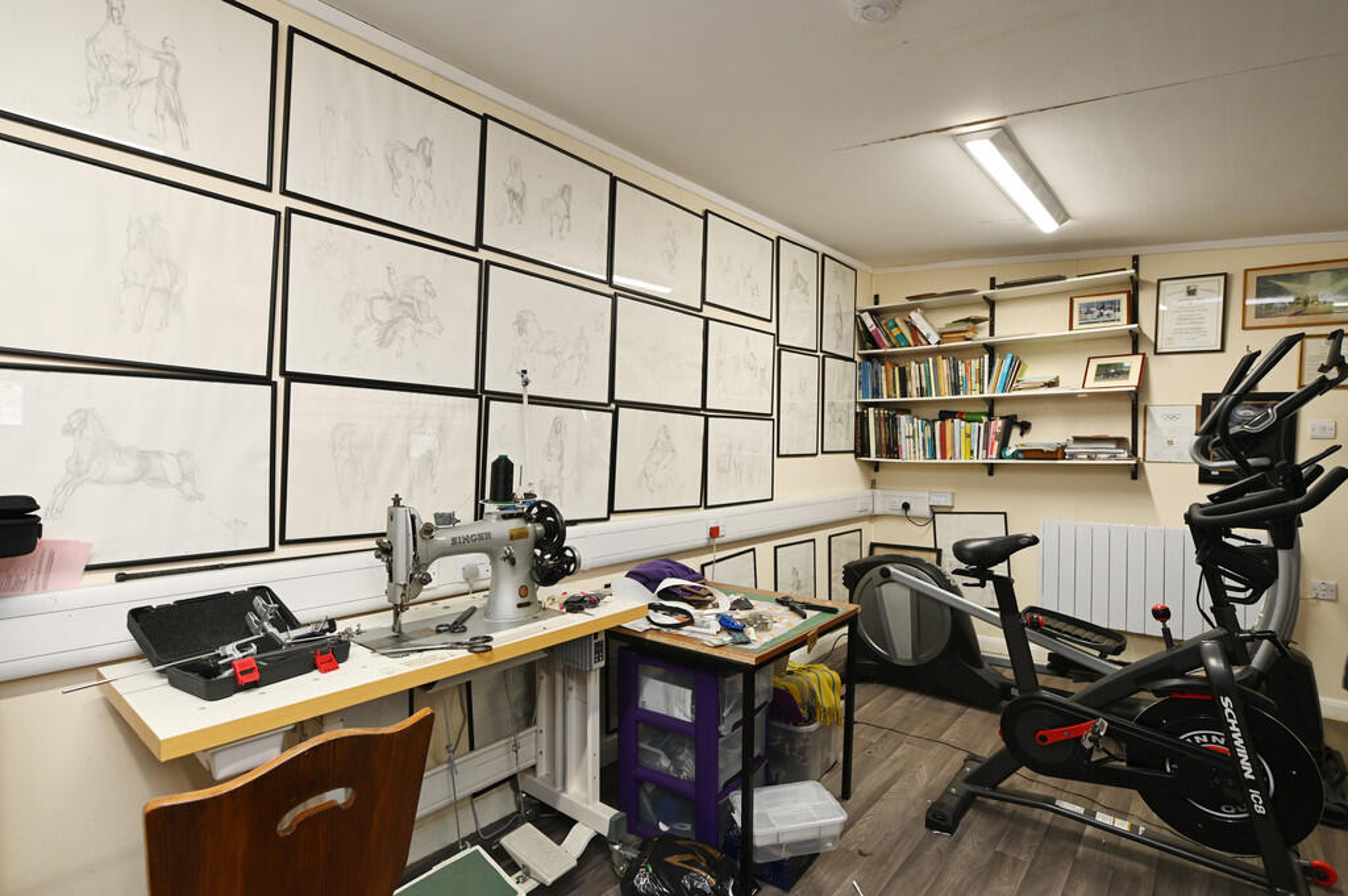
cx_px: 674
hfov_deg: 90.0
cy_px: 448
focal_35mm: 18
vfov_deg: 67.3
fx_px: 673
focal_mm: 18
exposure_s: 1/60
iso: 320
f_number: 4
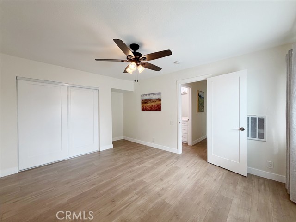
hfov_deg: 102.1
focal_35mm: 14
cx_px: 148
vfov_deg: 85.7
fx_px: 120
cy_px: 111
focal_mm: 2.22
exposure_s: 1/120
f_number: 2.2
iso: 100
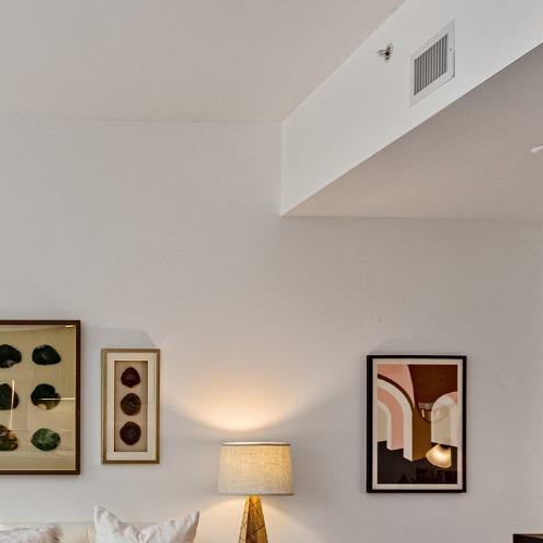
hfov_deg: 30.7
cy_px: 425
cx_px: -16
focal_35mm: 51
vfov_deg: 32.6
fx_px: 905
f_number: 11
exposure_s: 1/30
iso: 320
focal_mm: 20
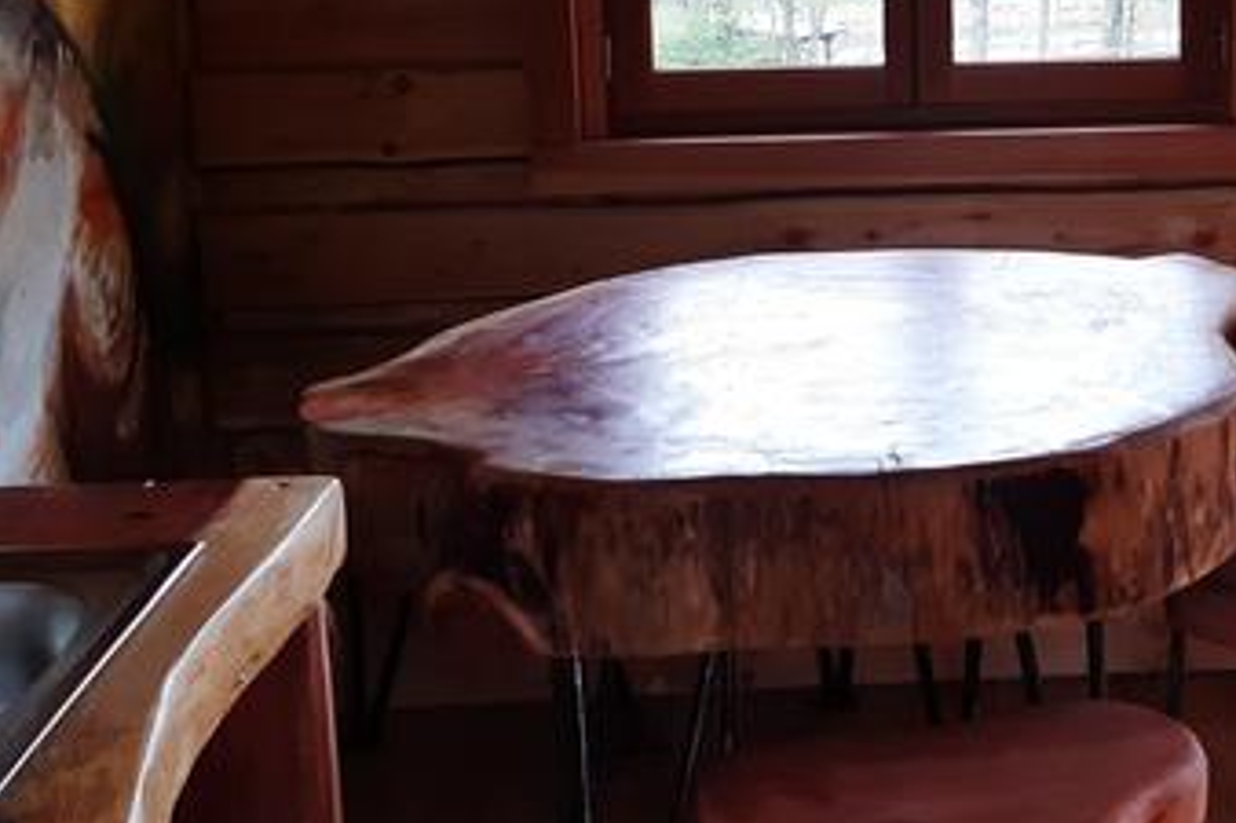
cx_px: 991
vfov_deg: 20.9
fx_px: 2196
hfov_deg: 30.7
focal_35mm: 64
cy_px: 143
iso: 80
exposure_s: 1/100
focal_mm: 3.92
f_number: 1.7
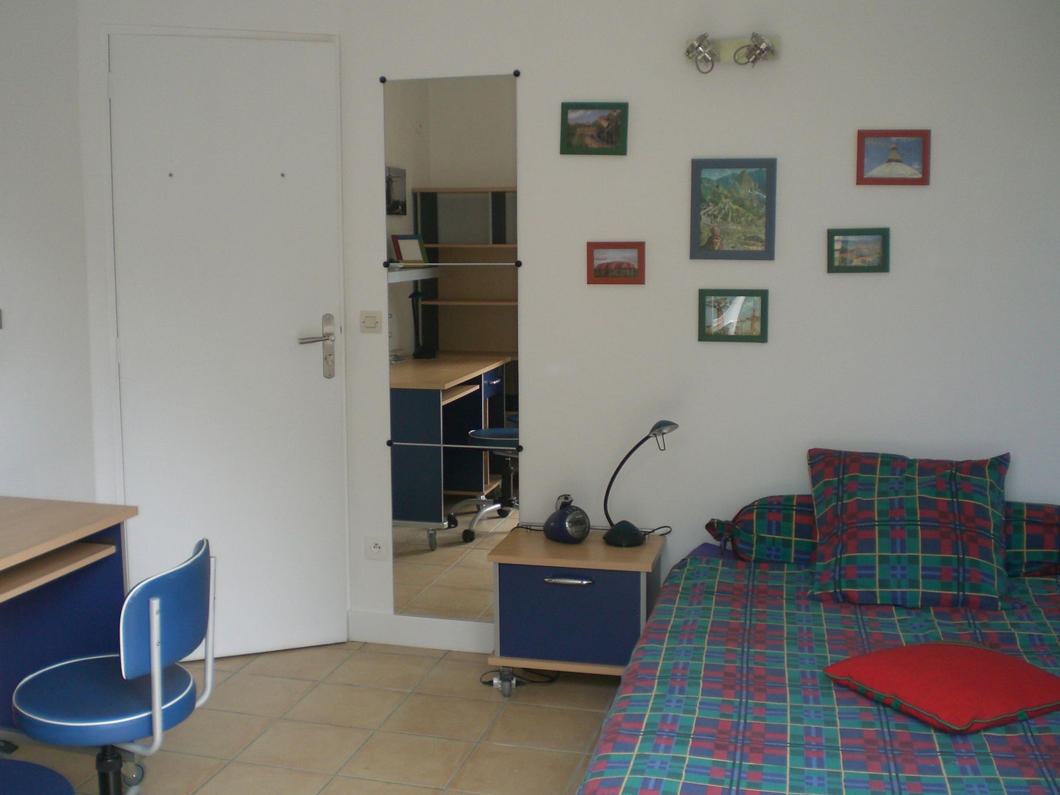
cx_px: 530
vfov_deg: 37.7
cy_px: 398
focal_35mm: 38
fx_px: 1164
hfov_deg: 49.0
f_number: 3.1
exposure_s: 1/80
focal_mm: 6.3
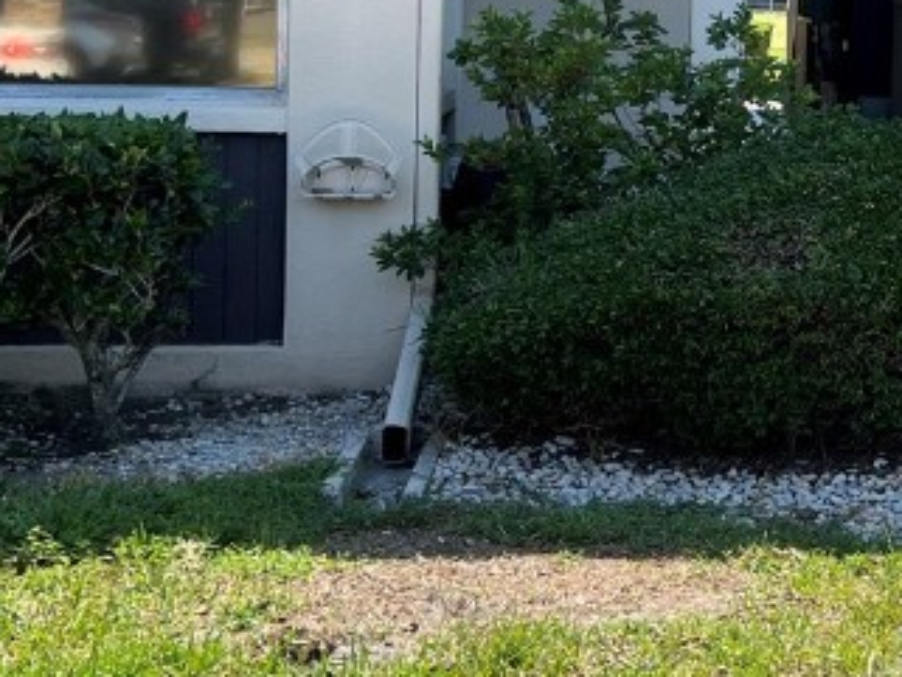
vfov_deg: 17.5
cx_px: 964
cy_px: 48
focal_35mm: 83
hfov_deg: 22.4
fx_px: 2164
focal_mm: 5.7
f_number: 1.5
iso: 50
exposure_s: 1/1344
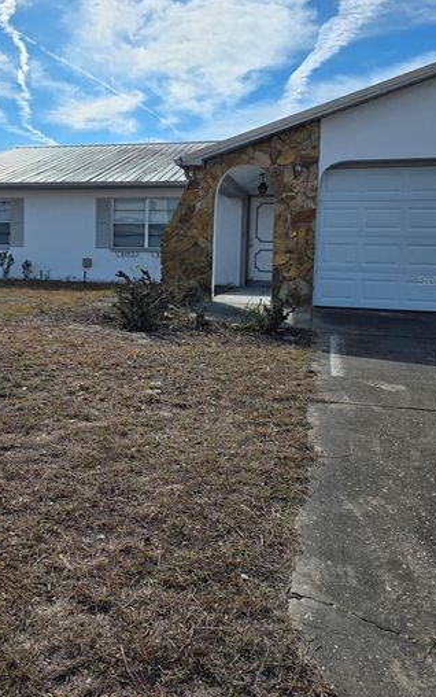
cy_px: 281
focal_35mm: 32
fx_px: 608
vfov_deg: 59.2
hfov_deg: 38.8
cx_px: 129
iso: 40
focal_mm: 6.3
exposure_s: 1/7944
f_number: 1.7
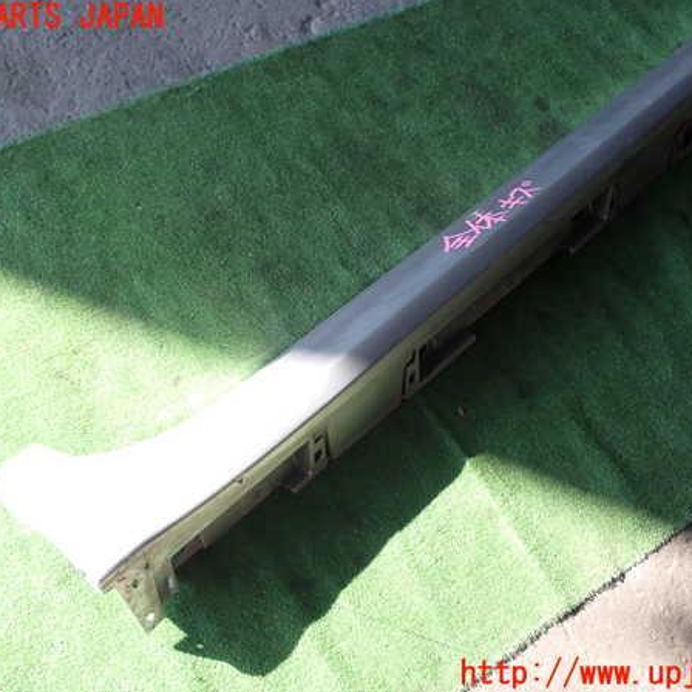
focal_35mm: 45
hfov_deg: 37.6
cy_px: 346
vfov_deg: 37.6
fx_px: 1018
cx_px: 346
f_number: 3.5
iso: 100
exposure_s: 1/80
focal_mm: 6.83
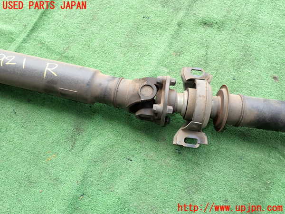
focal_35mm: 25
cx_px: 142
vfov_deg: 54.9
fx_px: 206
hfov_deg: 69.4
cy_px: 107
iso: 100
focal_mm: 4.5
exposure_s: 1/200
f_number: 2.8
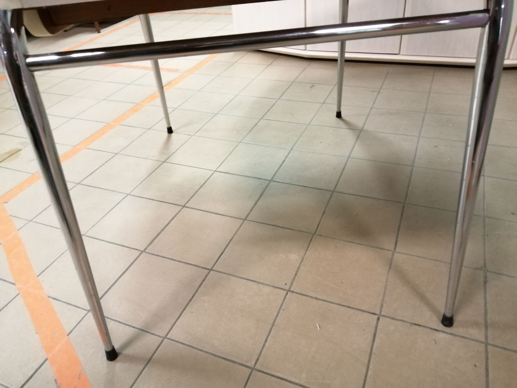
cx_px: 258
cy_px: 194
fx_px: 388
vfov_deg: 53.1
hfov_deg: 67.3
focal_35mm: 26
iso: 640
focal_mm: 3.46
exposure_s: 1/14.3
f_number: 1.8
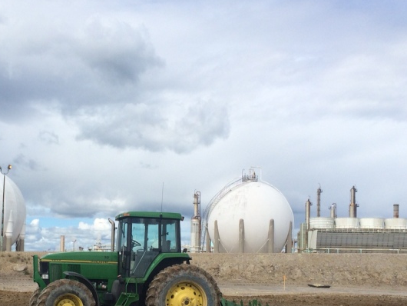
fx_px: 659
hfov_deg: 34.0
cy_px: 251
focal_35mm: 56
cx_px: 128
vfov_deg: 25.6
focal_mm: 4.15
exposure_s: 1/2933
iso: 32
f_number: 2.2
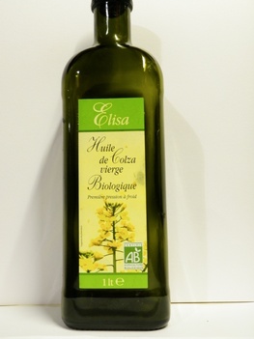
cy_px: 155
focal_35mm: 41
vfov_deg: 45.7
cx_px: 114
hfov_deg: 35.1
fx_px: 401
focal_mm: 6.53
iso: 100
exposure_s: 1/3
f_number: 4.1
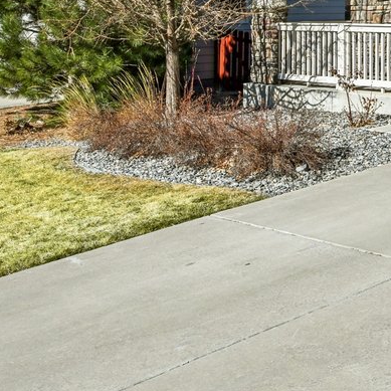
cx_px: 593
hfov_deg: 19.7
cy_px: -31
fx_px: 971
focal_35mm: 76
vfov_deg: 21.7
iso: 64
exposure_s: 1/250
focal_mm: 17
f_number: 10
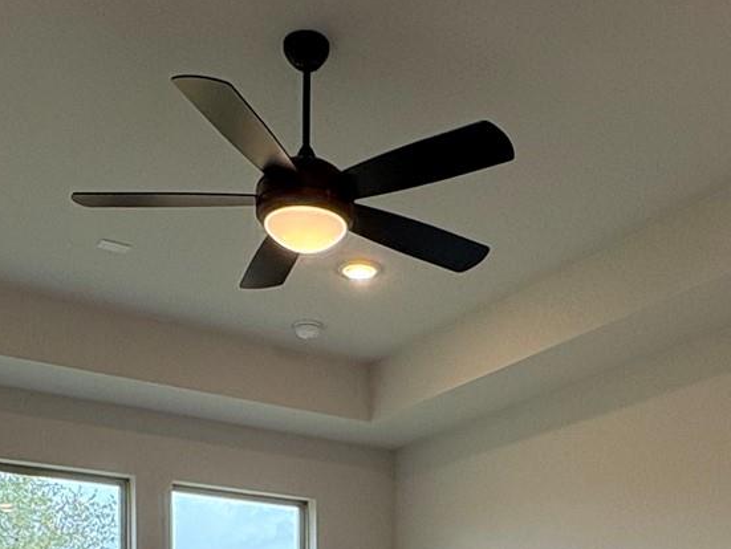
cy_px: 737
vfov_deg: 24.1
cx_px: 413
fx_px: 1099
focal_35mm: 52
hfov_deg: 36.7
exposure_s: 1/178
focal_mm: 2.22
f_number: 2.2
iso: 64
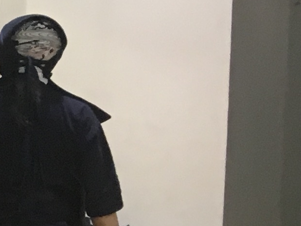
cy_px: 194
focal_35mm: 189
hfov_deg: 8.4
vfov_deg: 7.8
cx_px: -658
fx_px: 1643
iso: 100
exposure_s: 1/33
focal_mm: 4.15
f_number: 2.2
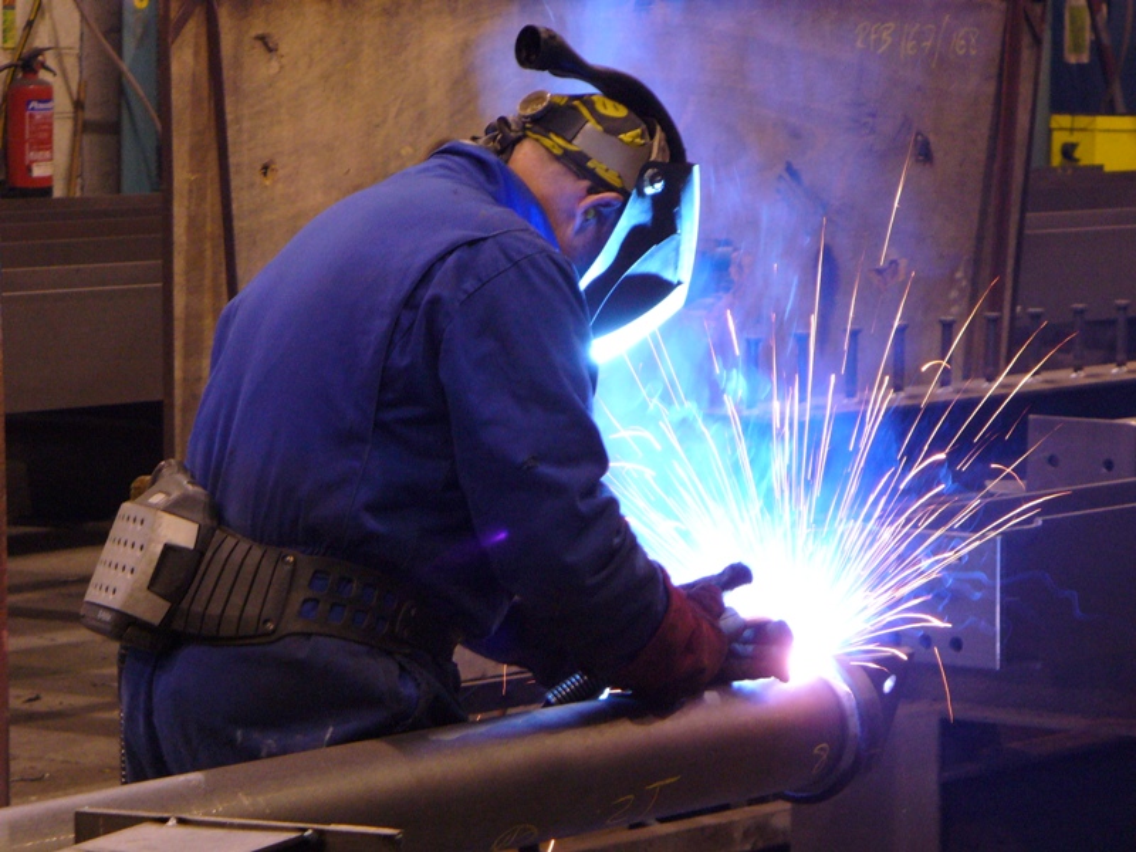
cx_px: 568
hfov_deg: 11.8
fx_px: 5480
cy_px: 426
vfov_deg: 8.9
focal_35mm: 167
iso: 200
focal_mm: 27.6
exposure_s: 1/10
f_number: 4.1
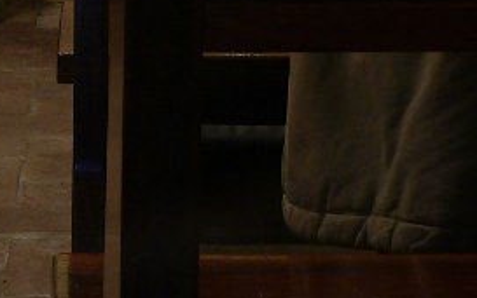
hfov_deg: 14.4
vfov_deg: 8.7
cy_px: -277
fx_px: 1860
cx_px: 2
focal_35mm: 143
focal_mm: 6
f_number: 2.8
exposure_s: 1/2
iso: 80
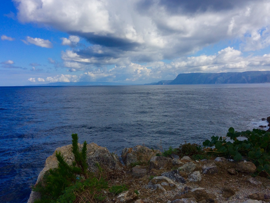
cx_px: 130
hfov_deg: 55.3
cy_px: 91
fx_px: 257
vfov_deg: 42.9
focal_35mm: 33
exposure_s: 1/3165
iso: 32
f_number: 2.2
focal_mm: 4.15
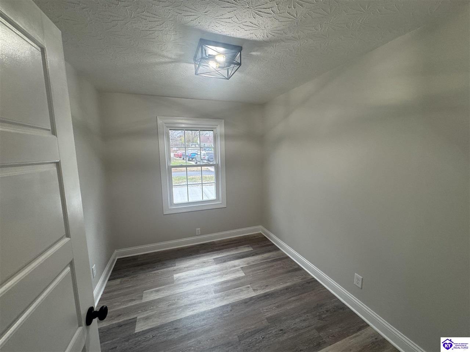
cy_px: 176
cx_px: 235
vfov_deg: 85.7
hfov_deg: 102.1
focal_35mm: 14
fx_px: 190
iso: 200
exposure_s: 1/120
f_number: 2.2
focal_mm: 2.22
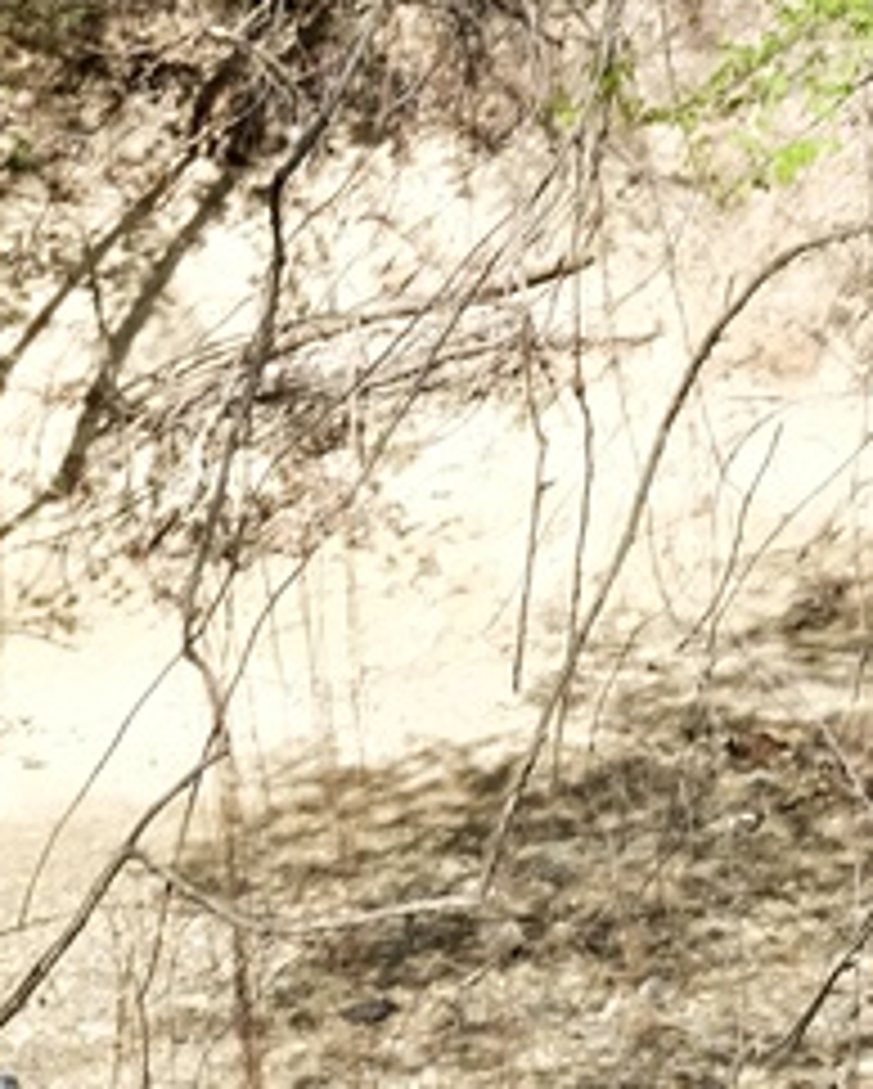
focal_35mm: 143
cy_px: 1606
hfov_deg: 10.8
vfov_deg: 12.8
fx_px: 4613
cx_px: 634
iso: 250
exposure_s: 1/110
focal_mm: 27
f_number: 10
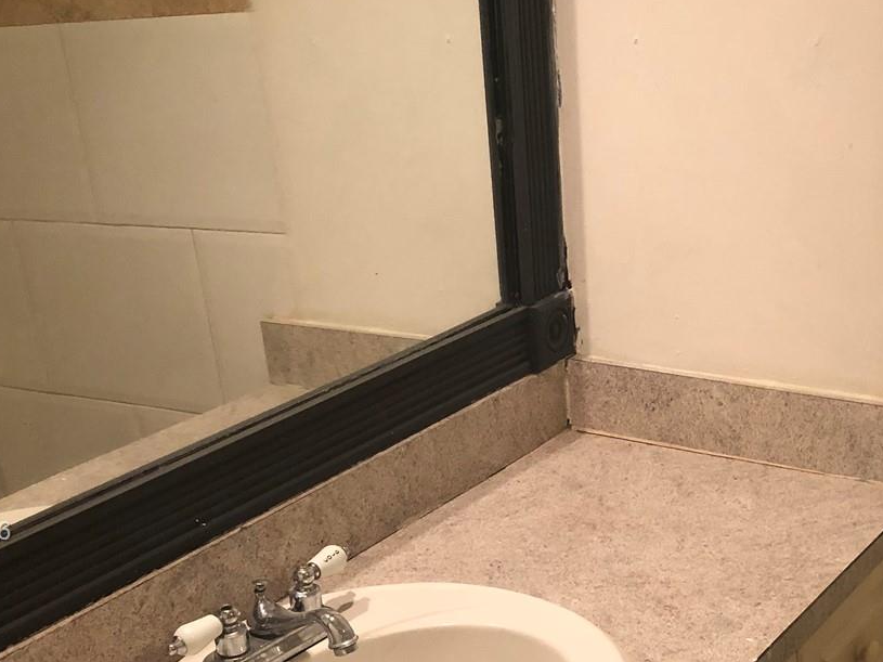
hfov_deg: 34.8
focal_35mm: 55
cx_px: 541
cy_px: 533
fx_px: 1403
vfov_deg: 26.1
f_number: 1.8
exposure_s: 1/15
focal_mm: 4
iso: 80
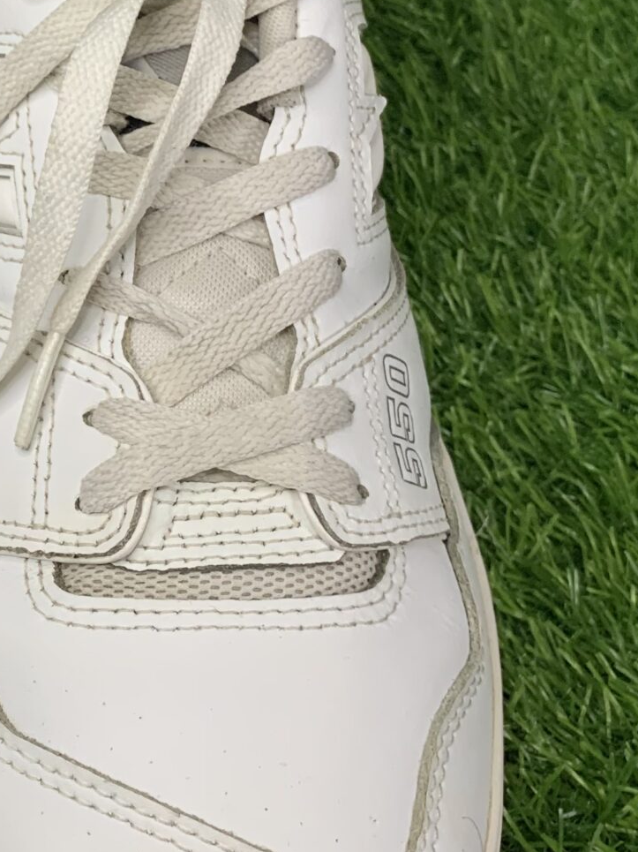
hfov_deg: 20.3
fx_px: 1697
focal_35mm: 69
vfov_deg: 27.6
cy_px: 177
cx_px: -69
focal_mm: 4.25
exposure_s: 1/105
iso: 100
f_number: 1.8
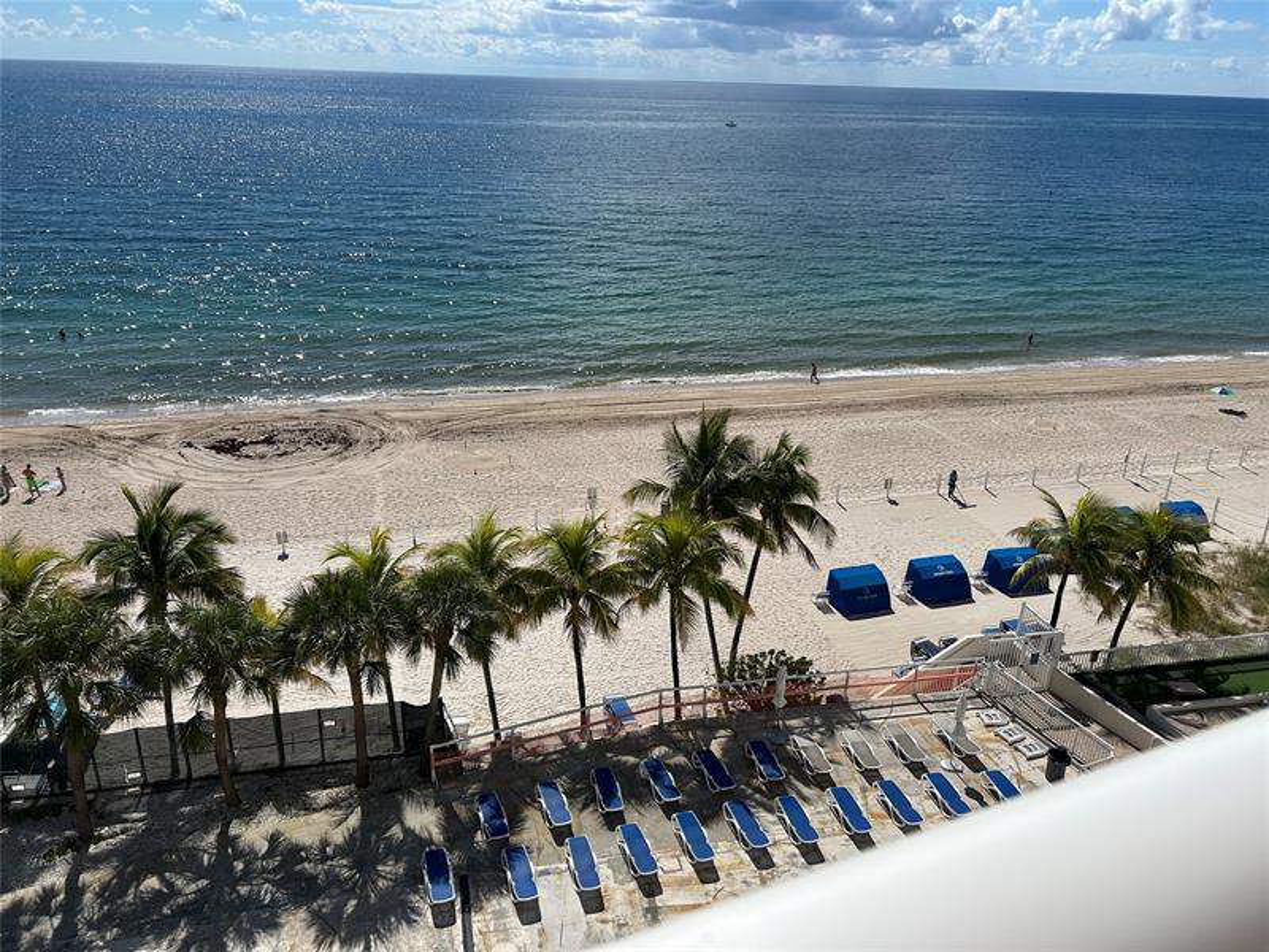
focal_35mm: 26
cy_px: 476
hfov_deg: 67.3
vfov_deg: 53.1
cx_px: 634
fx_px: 953
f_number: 1.5
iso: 50
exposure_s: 1/8000
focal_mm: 5.7
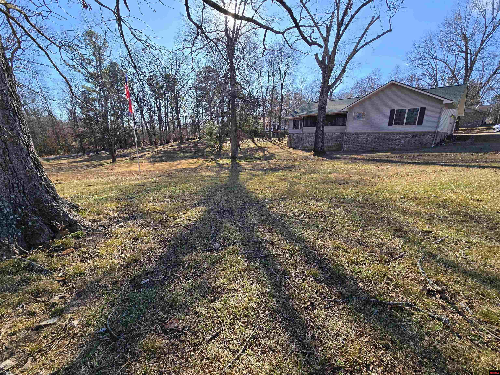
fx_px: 188
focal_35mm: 13
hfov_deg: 106.2
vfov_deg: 89.9
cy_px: 188
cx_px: 250
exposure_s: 1/1047
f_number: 2.2
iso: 50
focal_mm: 2.2
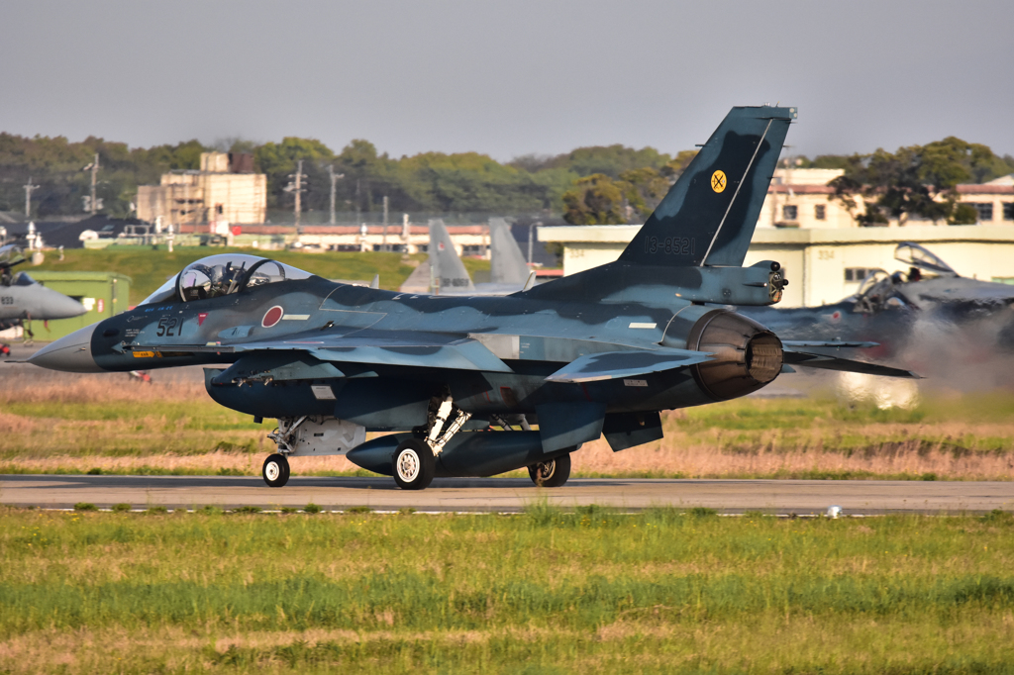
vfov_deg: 1.5
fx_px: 25340
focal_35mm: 900
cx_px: 507
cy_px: 338
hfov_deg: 2.3
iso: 1000
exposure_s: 1/1250
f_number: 8
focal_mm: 600
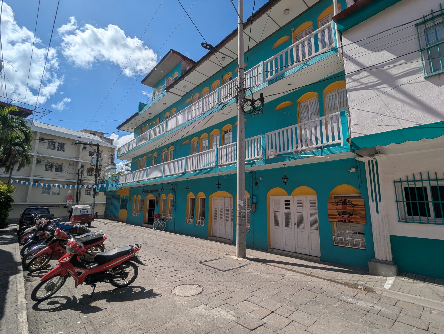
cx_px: 222
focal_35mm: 16
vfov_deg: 78.3
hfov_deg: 94.4
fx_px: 206
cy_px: 167
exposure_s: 1/4149
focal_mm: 2.35
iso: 44
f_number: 2.2
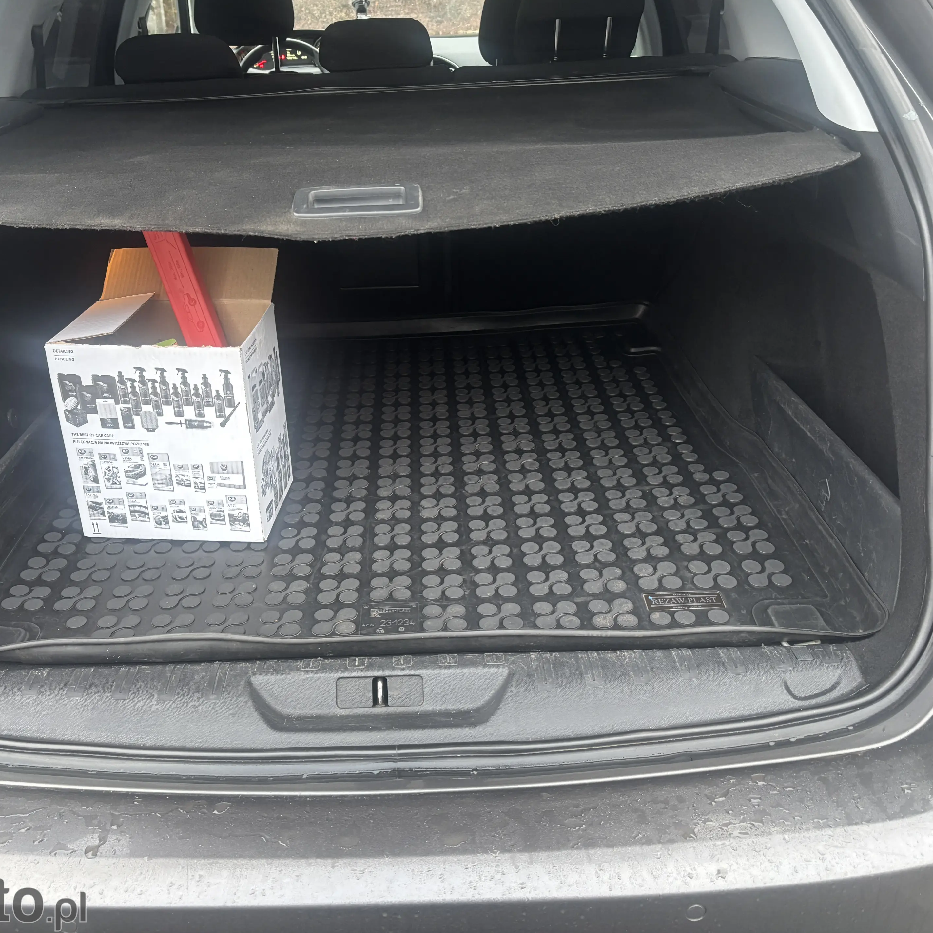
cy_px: 464
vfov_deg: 52.5
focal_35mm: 31
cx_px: 396
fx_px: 945
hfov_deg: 52.3
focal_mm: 5.96
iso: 200
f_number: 1.6
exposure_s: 1/60
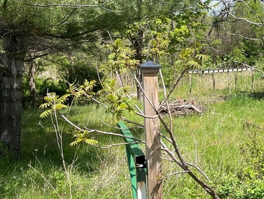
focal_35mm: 66
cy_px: 82
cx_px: 326
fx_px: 504
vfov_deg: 22.3
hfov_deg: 25.9
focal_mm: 5.1
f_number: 1.6
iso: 32
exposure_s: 1/1767
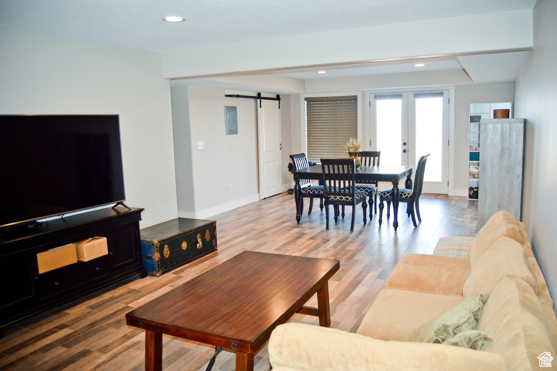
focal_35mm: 27
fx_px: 417
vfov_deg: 47.9
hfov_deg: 67.4
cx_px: 278
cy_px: 186
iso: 400
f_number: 4
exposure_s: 1/125
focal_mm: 18
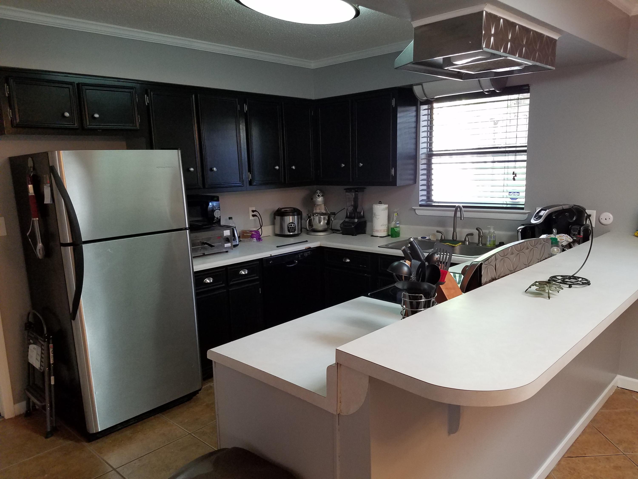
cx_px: 319
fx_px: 479
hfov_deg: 67.3
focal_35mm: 26
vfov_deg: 53.1
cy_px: 240
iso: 160
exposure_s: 1/60
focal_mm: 4.2
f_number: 1.7
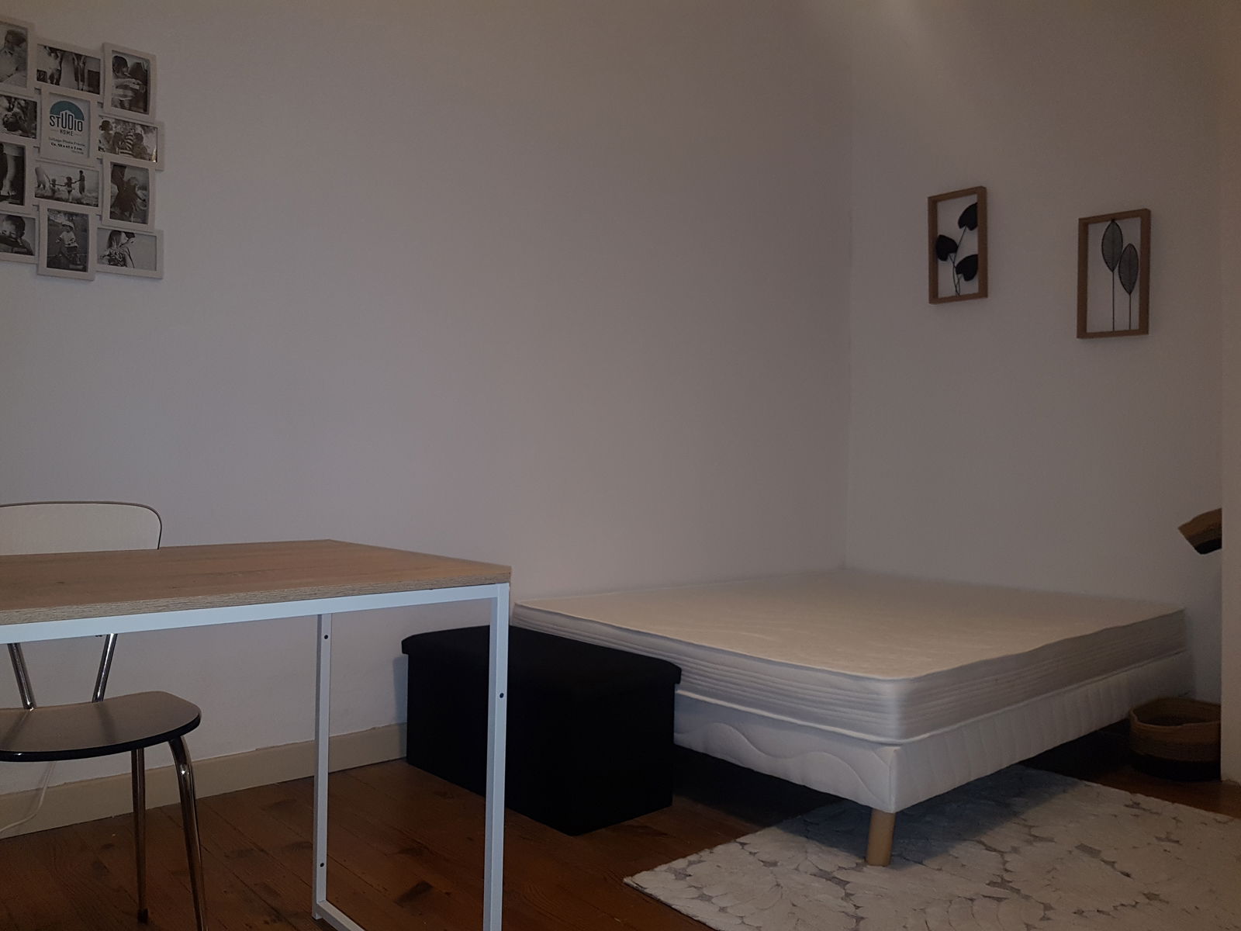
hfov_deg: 67.3
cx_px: 620
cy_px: 466
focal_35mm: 26
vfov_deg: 53.1
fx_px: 932
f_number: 1.7
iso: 125
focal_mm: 4.2
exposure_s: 1/32
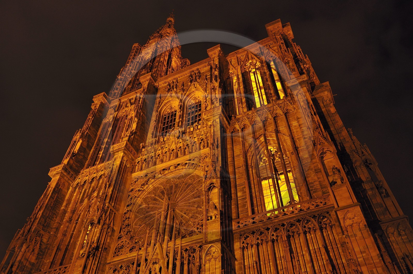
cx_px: 206
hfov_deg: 63.7
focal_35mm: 29
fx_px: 332
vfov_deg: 44.9
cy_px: 137
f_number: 4.5
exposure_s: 1/3.33
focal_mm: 29
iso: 1000
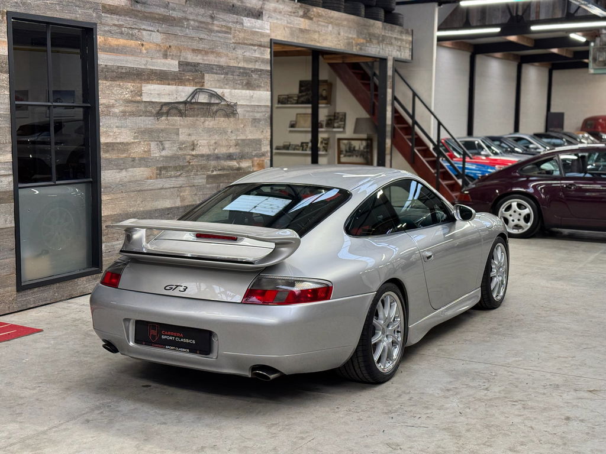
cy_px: 227
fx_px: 840
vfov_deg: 30.3
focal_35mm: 48
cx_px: 303
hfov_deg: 39.7
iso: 80
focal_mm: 6.76
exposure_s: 1/50
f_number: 1.78
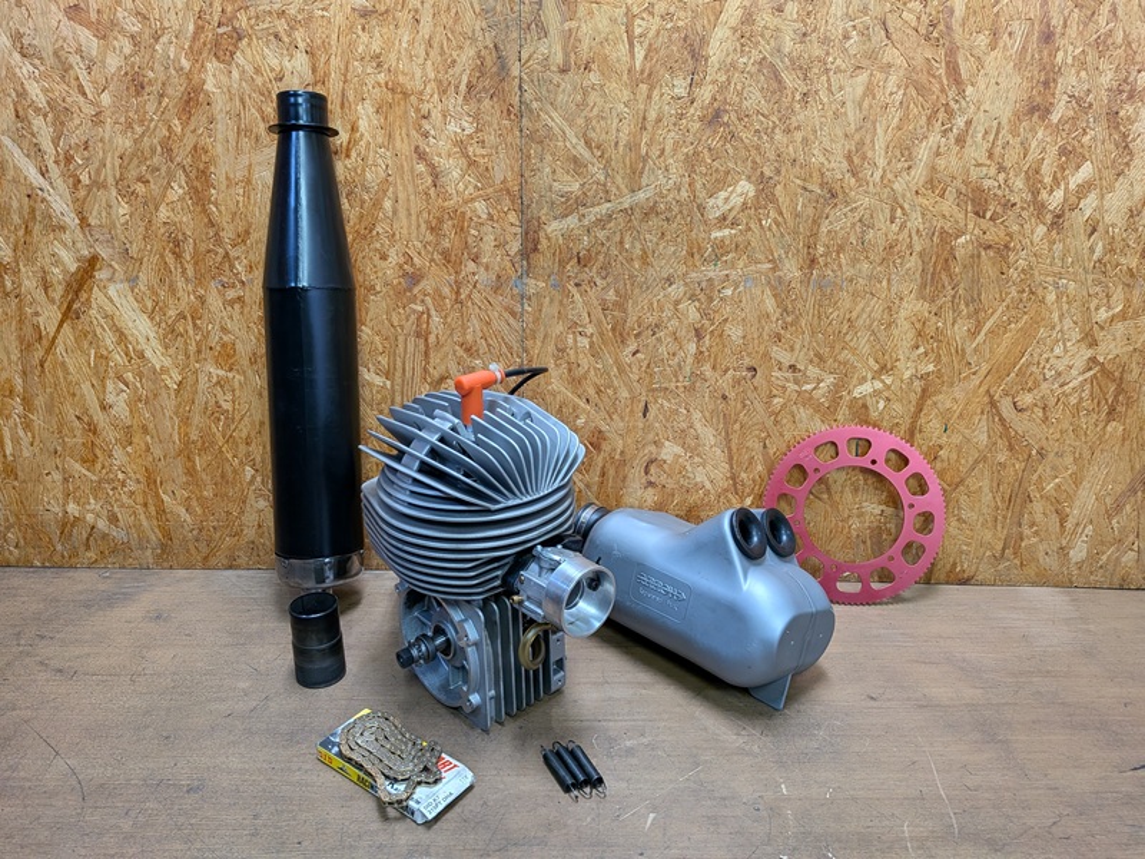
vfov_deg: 56.8
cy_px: 430
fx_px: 794
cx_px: 572
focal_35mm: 24
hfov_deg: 71.6
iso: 117
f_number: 1.7
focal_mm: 4.53
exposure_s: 1/33.3
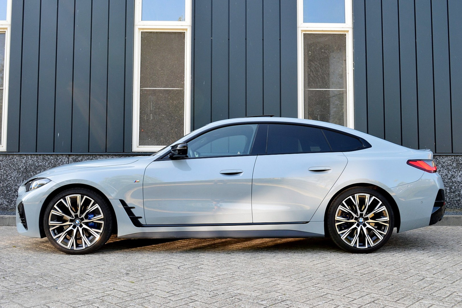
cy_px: 154
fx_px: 462
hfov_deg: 53.1
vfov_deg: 36.9
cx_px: 231
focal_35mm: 36
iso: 400
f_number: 9
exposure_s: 1/100
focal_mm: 24
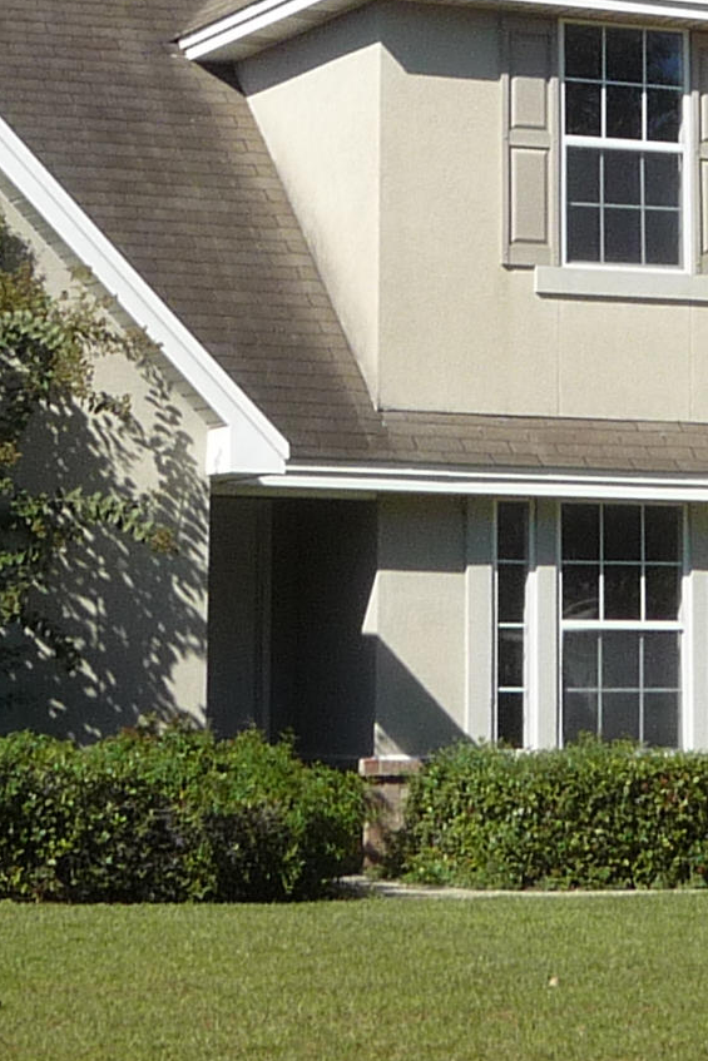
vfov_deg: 15.3
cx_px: 538
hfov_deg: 10.4
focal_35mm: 132
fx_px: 3892
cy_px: 61
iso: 100
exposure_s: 1/400
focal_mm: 5.3
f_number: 5.6
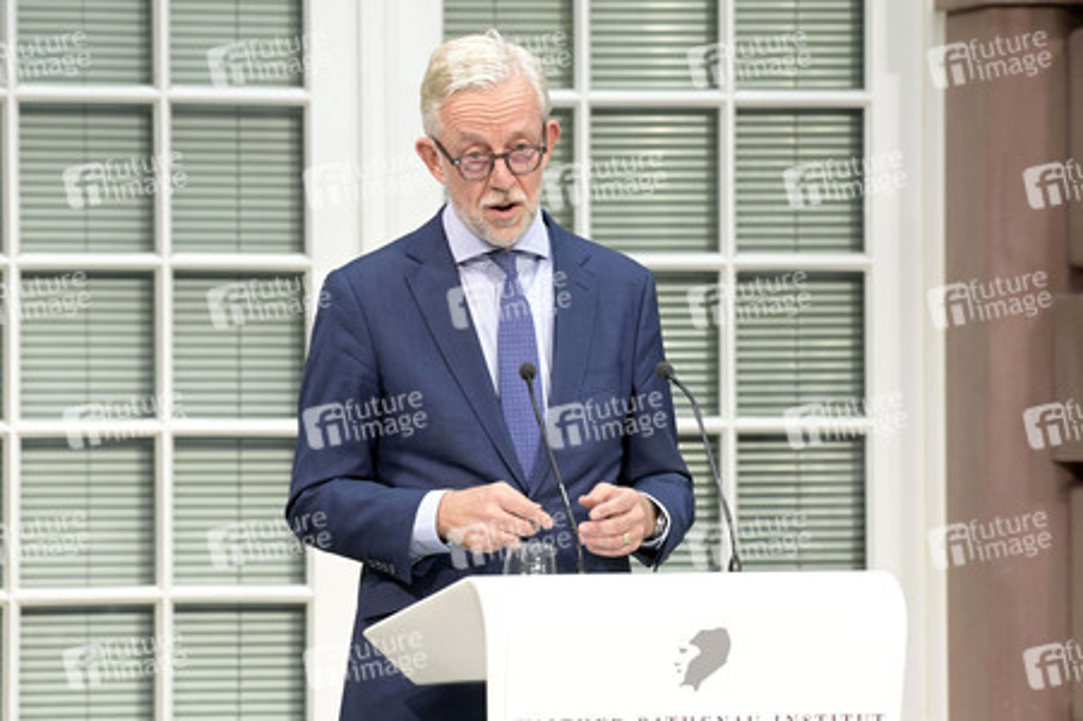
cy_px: 360
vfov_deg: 5.7
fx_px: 7215
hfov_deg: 8.6
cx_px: 542
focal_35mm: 240
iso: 5000
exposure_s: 1/500
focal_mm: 240
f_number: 7.1
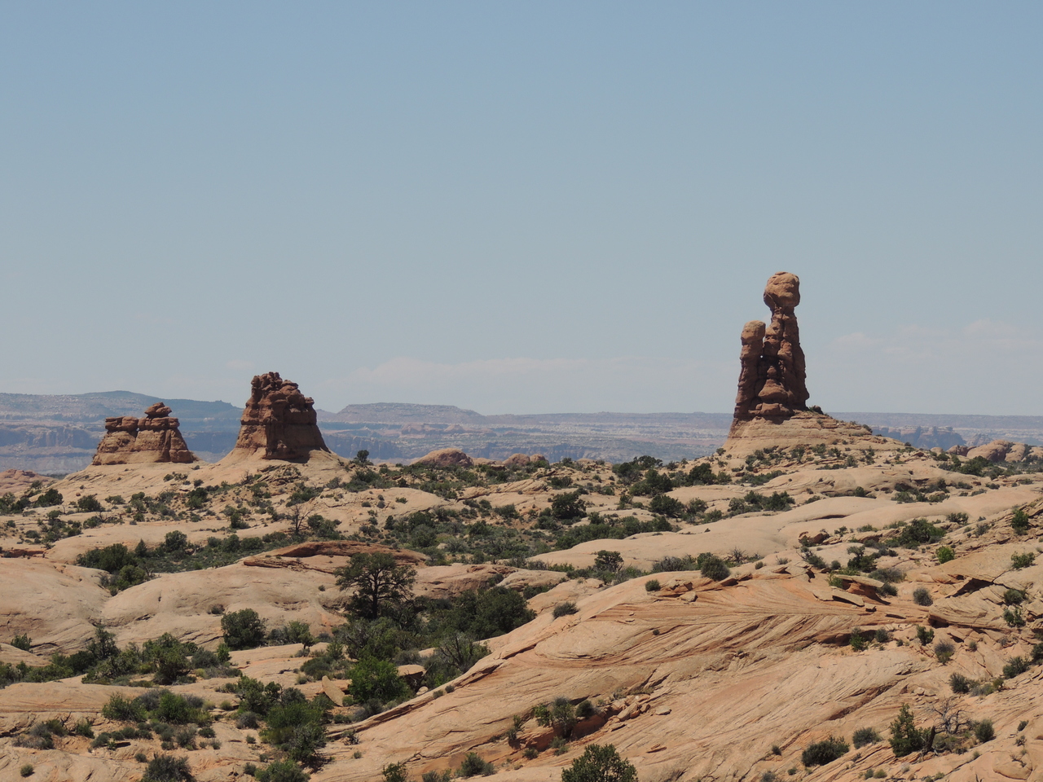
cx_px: 522
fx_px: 4369
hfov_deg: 13.6
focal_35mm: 145
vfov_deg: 10.2
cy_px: 391
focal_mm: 25.8
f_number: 4.4
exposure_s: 1/1250
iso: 100
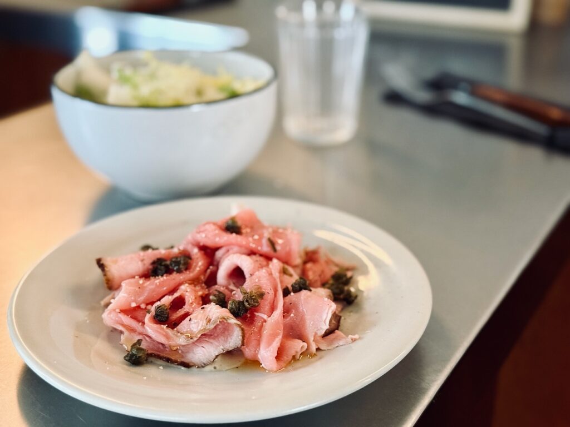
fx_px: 790
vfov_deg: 30.3
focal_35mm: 48
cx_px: 285
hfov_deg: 39.7
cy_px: 214
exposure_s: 1/40
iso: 500
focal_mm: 6.76
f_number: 1.78
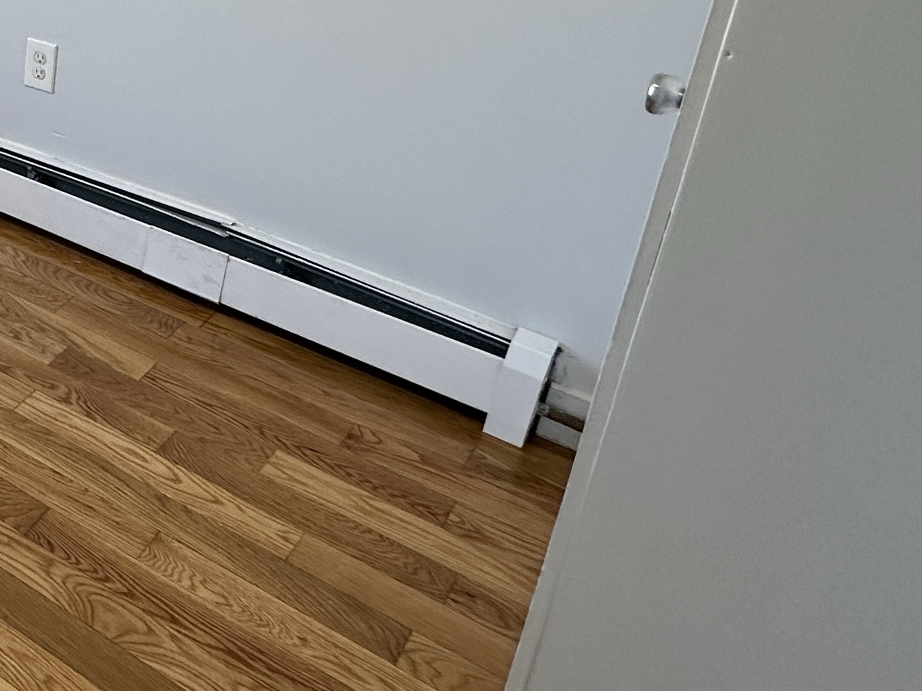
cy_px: 35
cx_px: -227
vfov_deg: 32.2
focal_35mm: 42
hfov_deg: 34.3
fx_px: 1119
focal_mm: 2.22
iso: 125
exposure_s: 1/120
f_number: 2.2
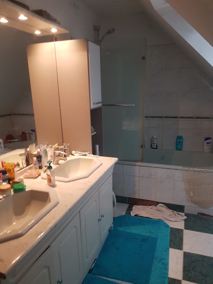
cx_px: 106
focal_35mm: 26
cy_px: 142
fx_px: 213
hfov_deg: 53.1
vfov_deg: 67.3
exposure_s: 1/50
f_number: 1.7
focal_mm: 4.2
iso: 200
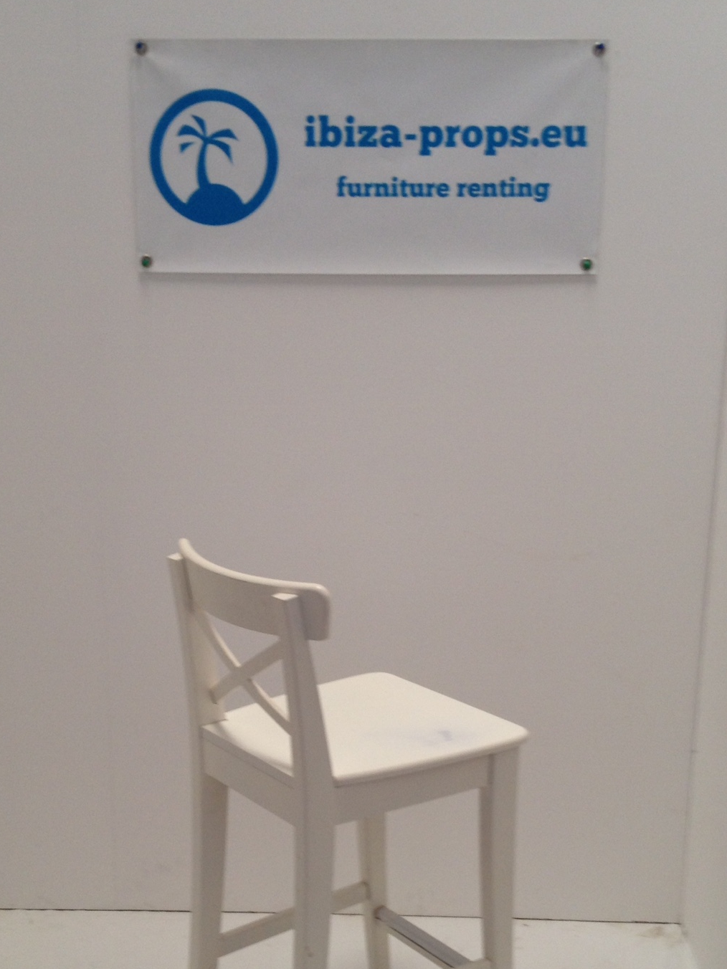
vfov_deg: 35.8
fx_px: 1484
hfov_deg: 27.5
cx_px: 347
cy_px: 644
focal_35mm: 53
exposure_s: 1/24
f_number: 2.4
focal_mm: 4.28
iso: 50
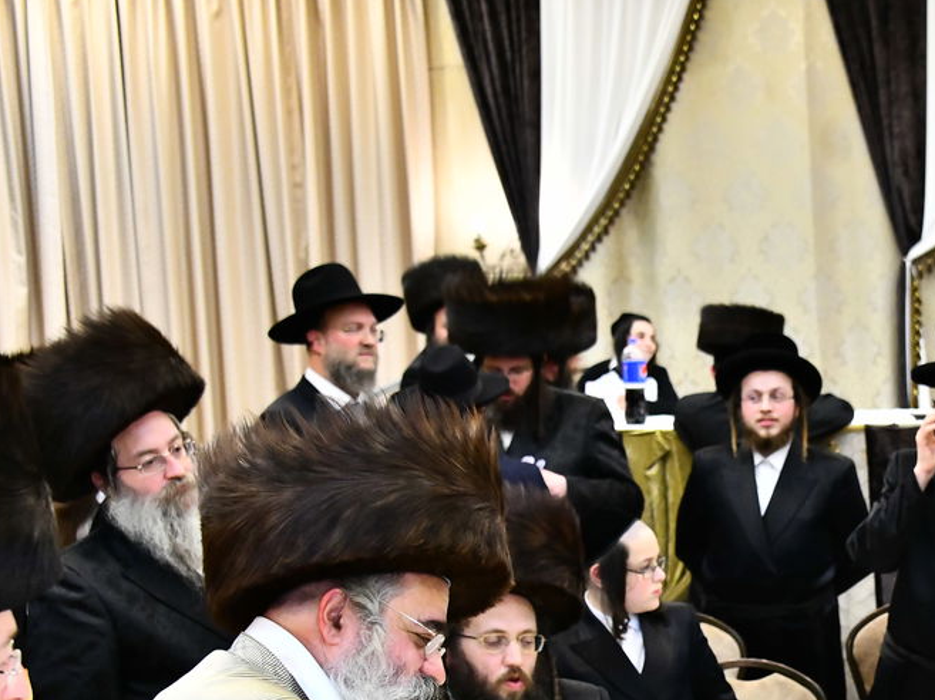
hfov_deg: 23.1
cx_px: 891
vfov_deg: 17.7
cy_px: 615
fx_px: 2214
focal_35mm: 82
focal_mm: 40
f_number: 5
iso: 3200
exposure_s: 1/125
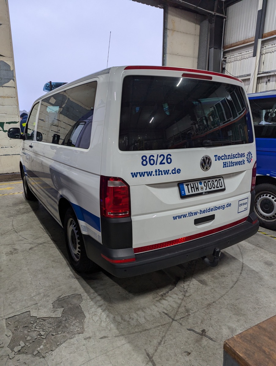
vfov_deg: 71.5
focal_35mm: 24
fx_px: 255
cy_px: 183
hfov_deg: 56.9
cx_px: 138
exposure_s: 1/25
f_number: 1.85
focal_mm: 6.81
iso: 74
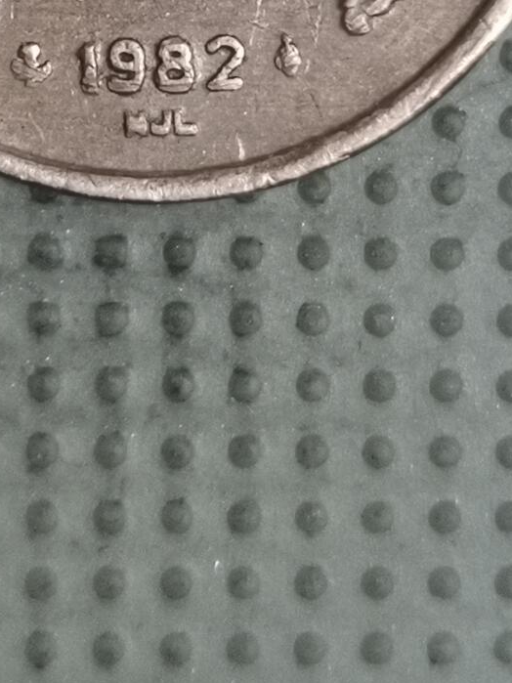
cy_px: -152
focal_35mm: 134
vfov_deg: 14.2
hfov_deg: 11.0
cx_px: 118
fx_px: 2643
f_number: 1.8
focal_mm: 4.75
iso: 500
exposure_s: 1/25.7
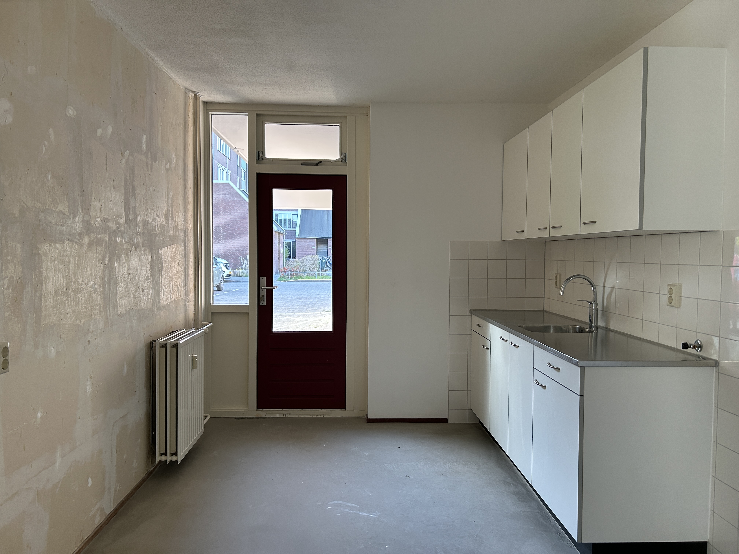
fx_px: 555
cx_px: 370
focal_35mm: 26
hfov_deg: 67.3
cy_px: 277
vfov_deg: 53.1
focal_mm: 5.7
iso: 125
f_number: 1.5
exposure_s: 1/121
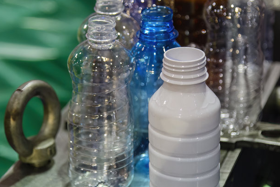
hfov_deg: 18.1
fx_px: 879
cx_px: 140
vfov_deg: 12.1
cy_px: 94
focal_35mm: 113
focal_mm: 112
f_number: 4
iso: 1600
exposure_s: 1/250
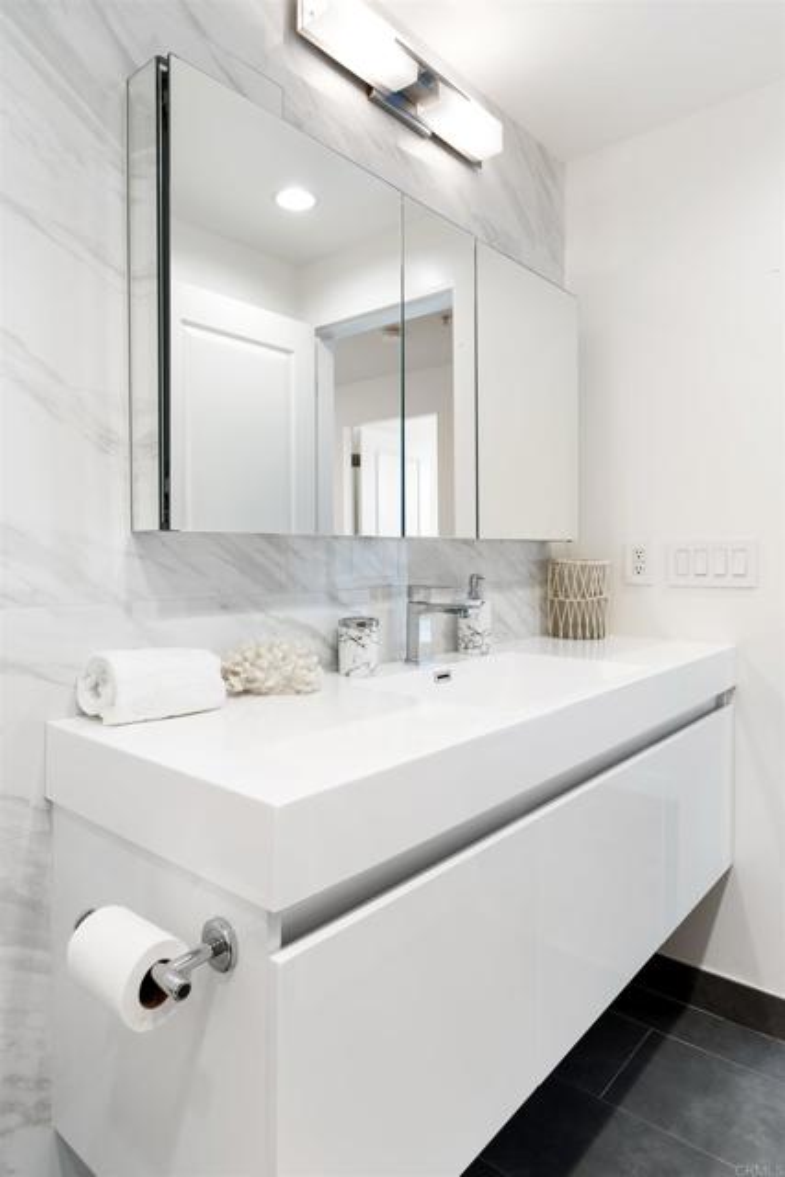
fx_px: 686
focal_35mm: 21
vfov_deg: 81.2
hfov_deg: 59.5
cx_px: 392
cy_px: 588
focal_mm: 14
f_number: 7.1
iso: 125
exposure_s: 1/3
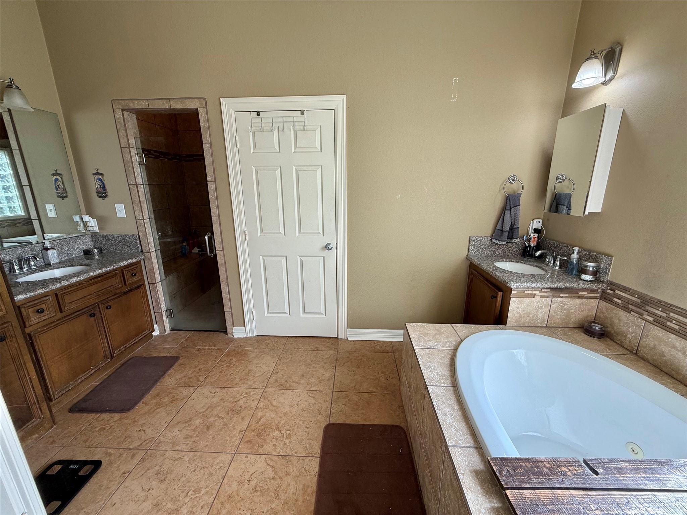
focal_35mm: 14
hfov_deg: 102.1
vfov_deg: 85.7
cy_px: 258
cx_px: 344
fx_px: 278
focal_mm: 2.22
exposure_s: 1/135
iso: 50
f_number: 2.2
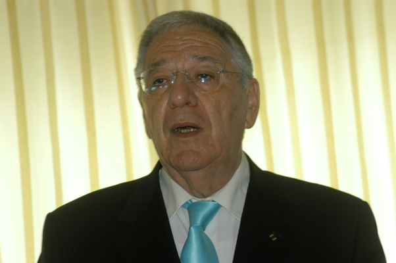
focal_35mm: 210
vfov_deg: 6.5
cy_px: 132
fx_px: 2307
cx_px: 198
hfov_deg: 9.8
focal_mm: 140
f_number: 5.6
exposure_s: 1/60
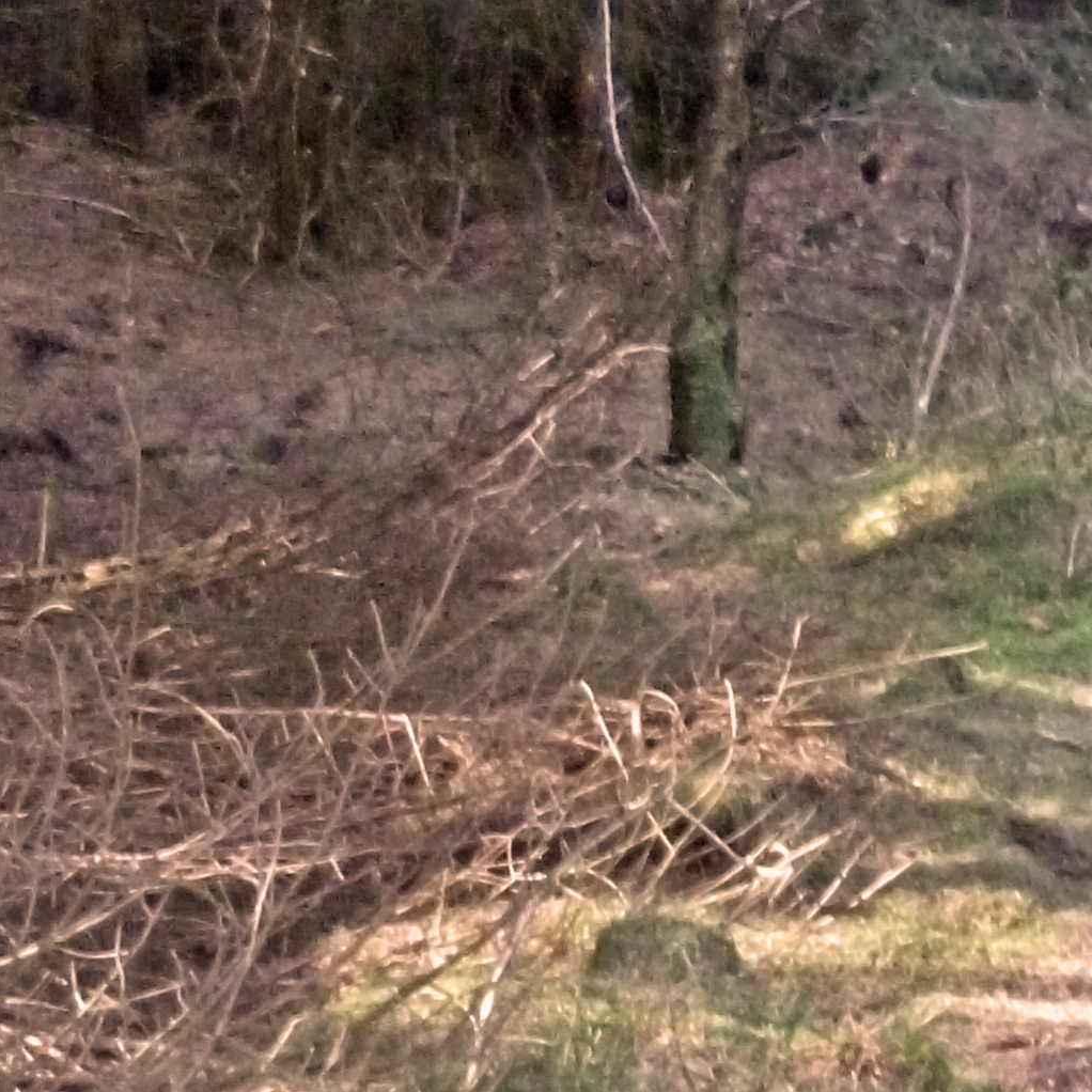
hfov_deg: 8.0
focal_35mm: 213
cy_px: -35
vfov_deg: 8.2
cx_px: 1678
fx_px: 7602
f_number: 4.4
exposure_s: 1/8
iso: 800
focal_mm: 10.1
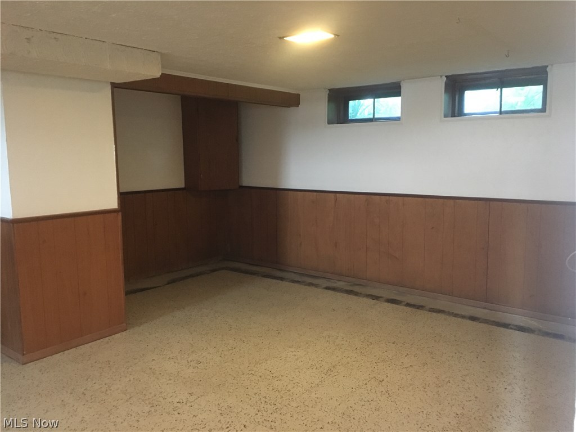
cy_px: 216
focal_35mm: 29
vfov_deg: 48.2
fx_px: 483
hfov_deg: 61.7
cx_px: 288
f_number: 2.2
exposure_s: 1/15
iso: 250
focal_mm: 4.15
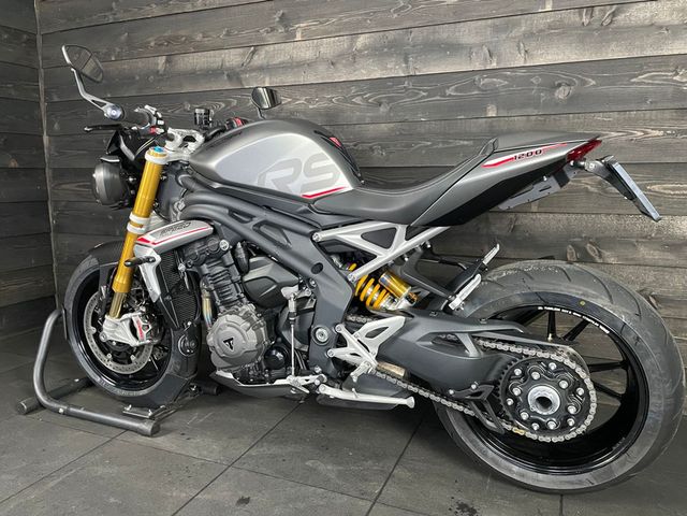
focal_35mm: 26
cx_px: 344
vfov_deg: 53.1
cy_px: 258
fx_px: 516
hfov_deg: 67.3
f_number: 1.6
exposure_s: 1/33
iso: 500
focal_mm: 4.2
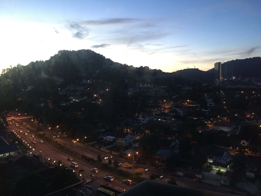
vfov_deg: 48.2
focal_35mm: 29
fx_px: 219
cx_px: 130
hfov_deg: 61.7
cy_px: 98
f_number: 2.2
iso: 125
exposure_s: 1/10
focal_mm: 4.15
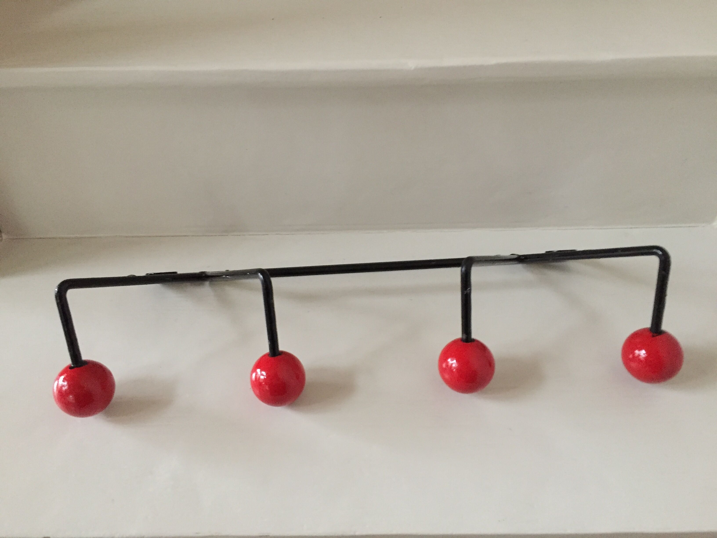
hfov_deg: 61.7
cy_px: 269
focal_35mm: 29
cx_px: 358
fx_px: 601
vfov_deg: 48.2
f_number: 2.2
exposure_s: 1/17
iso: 500
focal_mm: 4.15
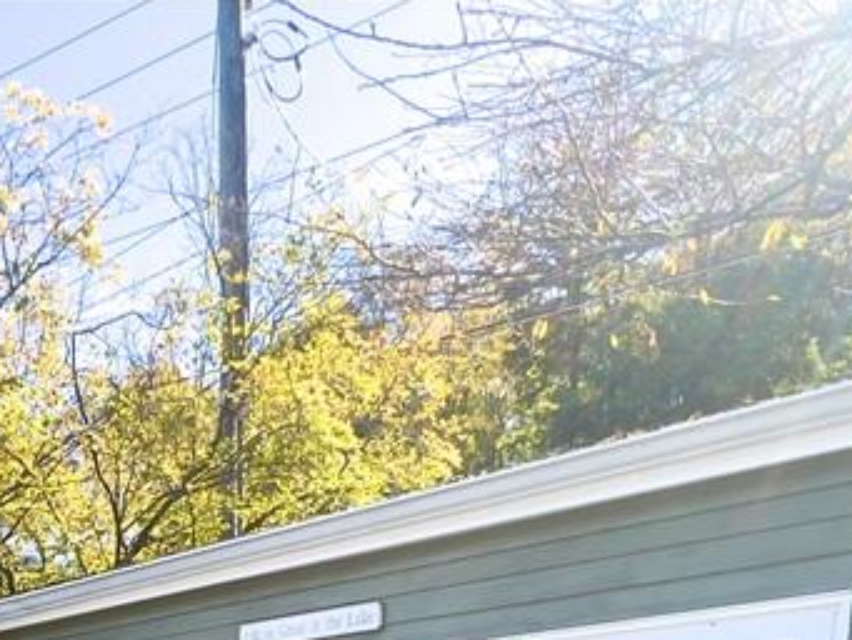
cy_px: 955
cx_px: 47
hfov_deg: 42.8
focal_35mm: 39
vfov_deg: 26.7
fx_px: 960
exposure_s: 1/193
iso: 32
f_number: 1.8
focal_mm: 1.57
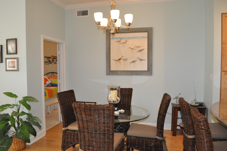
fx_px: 170
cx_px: 114
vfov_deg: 47.8
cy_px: 76
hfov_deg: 67.4
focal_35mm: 27
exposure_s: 1/160
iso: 3200
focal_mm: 18
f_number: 5.6
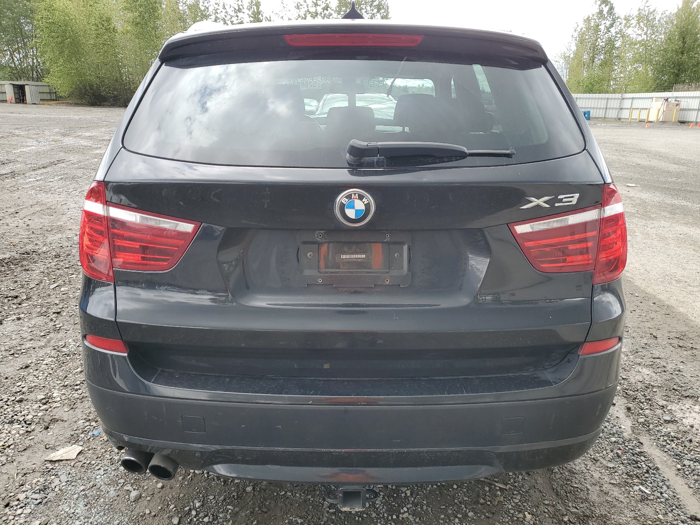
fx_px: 526
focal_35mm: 26
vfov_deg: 53.1
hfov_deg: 67.3
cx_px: 350
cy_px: 262
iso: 50
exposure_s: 1/476
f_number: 1.5
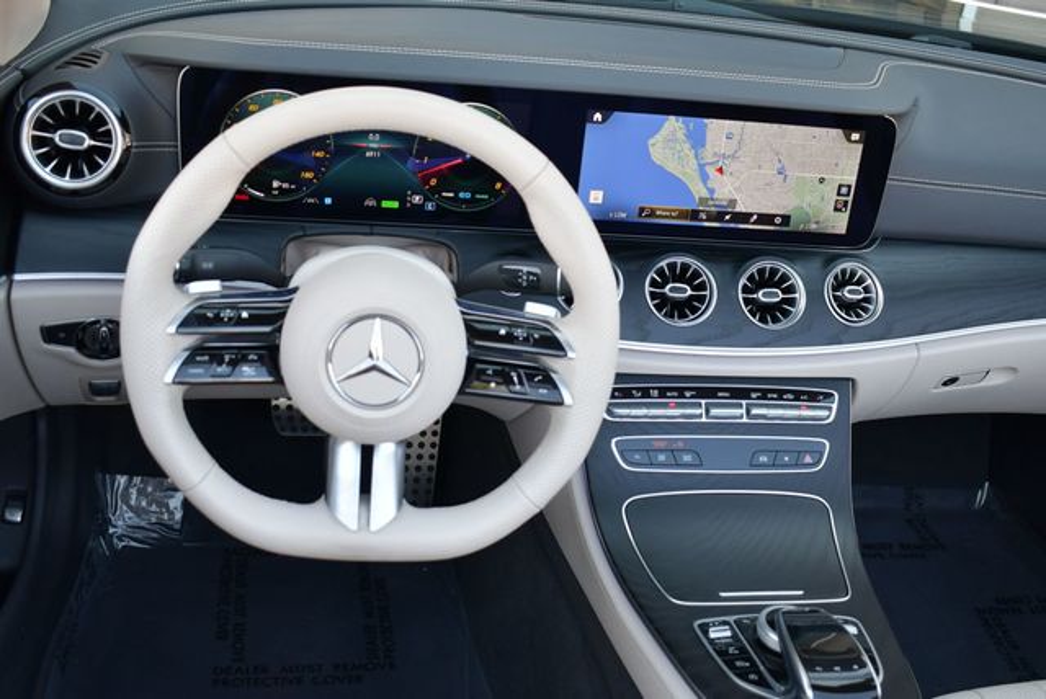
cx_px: 523
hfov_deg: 48.4
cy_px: 350
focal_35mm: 40
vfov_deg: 33.5
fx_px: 1163
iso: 400
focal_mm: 20
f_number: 4
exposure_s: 1/250
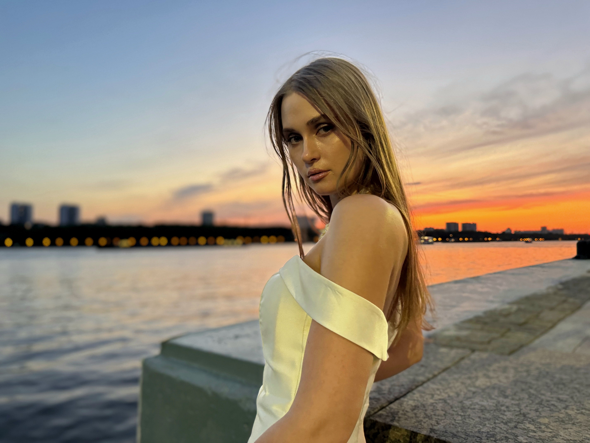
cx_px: 295
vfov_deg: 56.8
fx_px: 409
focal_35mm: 24
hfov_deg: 71.6
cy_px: 222
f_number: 1.78
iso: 400
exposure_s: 1/60.2
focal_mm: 6.76
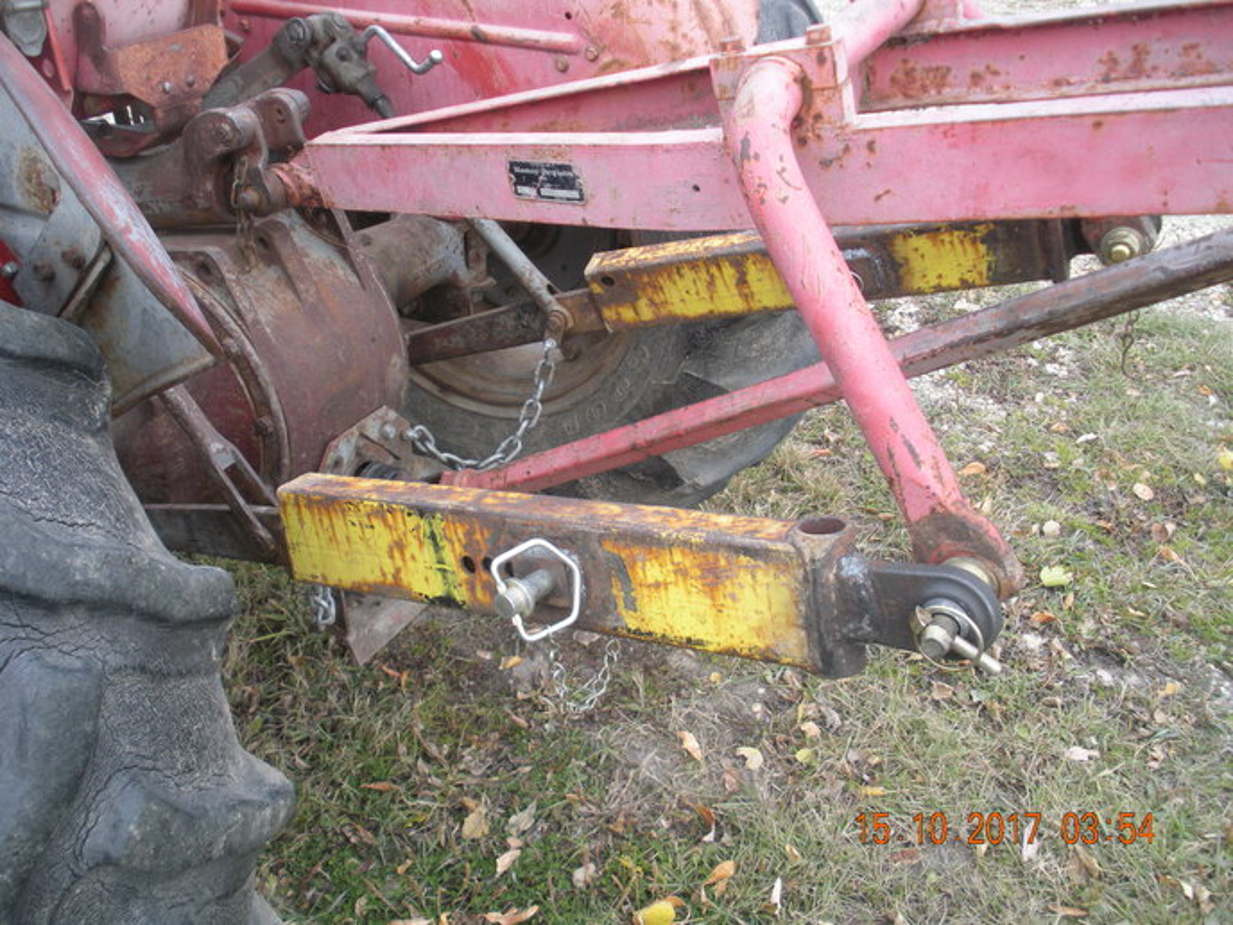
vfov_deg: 39.7
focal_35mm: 36
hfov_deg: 51.4
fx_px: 1282
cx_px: 616
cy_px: 462
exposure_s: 1/57.7
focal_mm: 6.3
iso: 117
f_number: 3.5
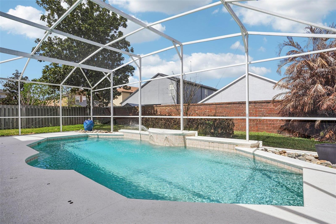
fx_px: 168
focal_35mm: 18
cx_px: 168
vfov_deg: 67.4
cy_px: 112
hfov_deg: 90.0
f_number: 20
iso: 100
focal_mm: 18
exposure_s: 1/40
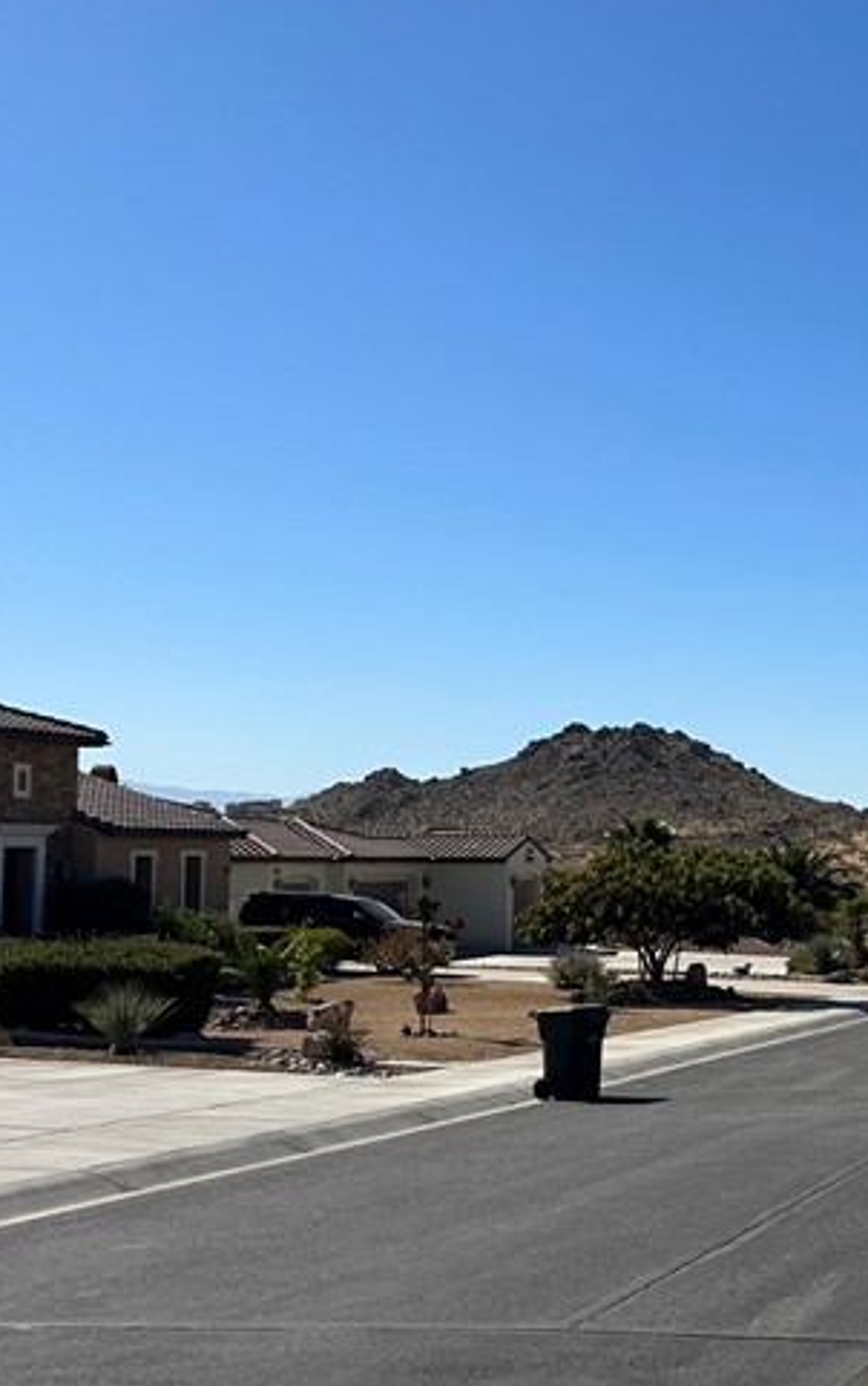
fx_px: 2040
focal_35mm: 54
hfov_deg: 21.3
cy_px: 745
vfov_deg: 37.5
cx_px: 1181
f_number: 1.78
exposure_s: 1/8197
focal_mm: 6.86
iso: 80
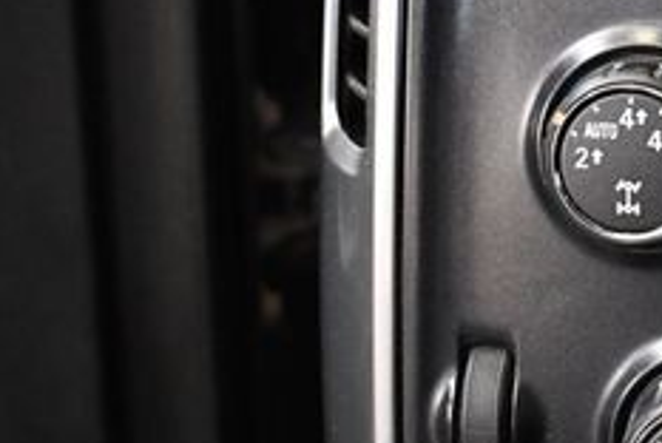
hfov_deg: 20.0
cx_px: 656
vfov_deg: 13.7
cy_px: 48
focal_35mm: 99
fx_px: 1823
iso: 3200
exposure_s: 1/100
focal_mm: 18
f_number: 3.5
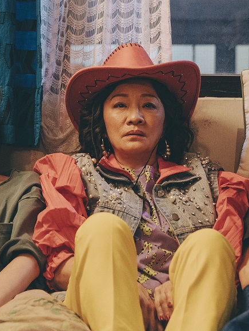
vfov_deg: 14.7
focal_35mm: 134
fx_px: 1285
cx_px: 91
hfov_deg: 11.1
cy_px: 182
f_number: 2.8
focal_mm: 54
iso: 1600
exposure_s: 1/50
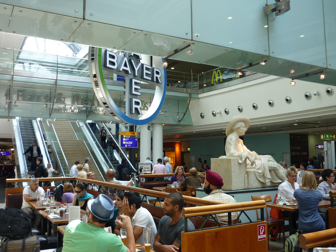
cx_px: 168
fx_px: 320
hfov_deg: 55.4
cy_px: 126
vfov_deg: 42.9
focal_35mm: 33
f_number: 2.8
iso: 80
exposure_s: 1/40
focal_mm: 5.5
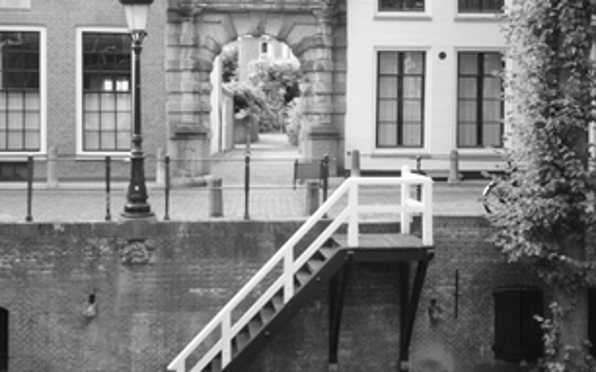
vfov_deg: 27.7
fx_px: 747
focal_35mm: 46
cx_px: 271
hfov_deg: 43.5
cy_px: 107
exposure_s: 1/125
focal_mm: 20
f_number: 5.6
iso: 200
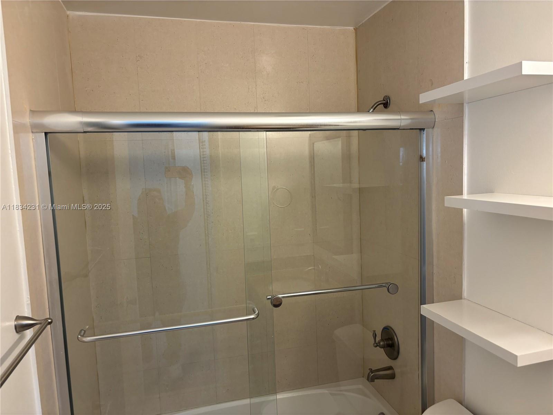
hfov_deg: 67.3
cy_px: 208
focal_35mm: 26
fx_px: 415
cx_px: 276
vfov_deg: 53.1
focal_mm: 5.96
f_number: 1.6
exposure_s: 1/60
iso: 80
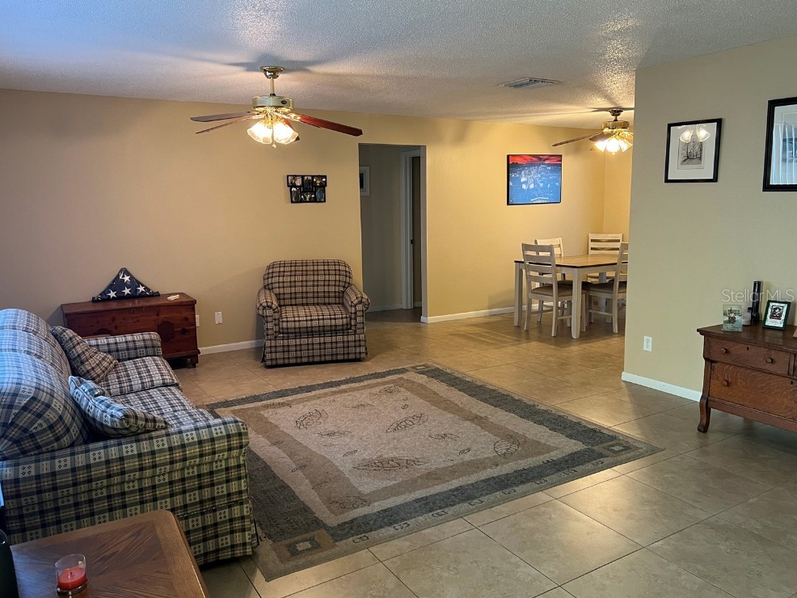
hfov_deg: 65.3
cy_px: 295
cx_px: 384
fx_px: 622
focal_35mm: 27
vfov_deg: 51.4
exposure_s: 1/60
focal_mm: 5.7
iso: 200
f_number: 1.5
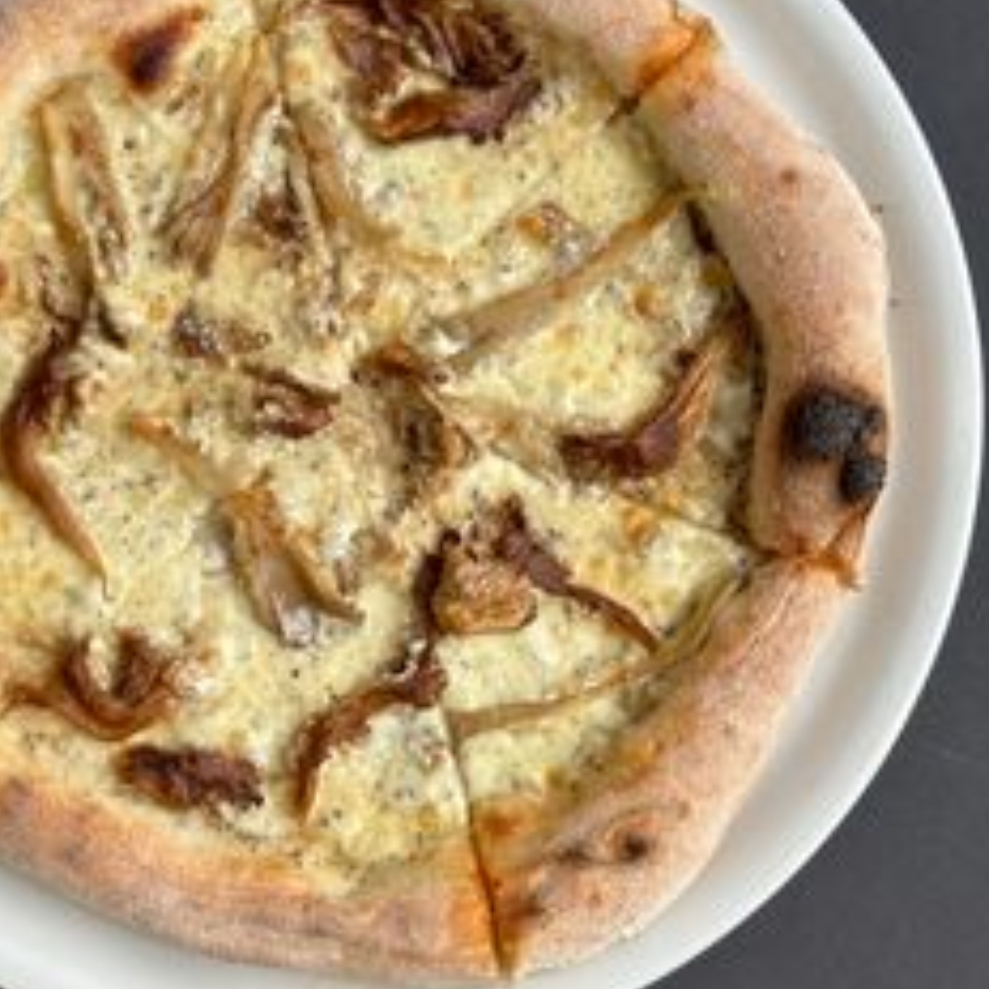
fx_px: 2521
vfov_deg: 22.2
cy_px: 443
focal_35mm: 78
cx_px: 337
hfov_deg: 22.1
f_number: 1.78
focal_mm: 6.86
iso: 50
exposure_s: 1/196
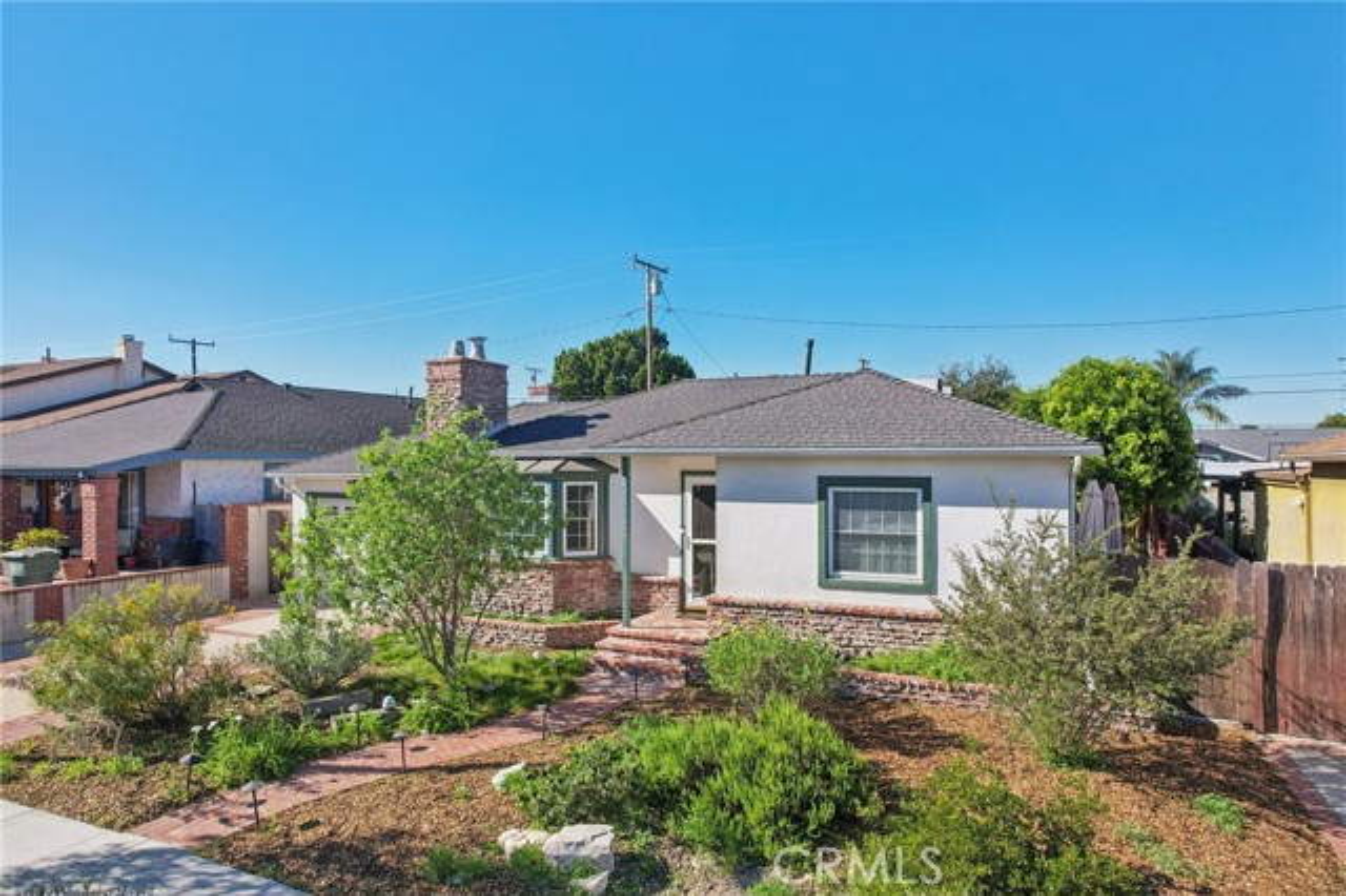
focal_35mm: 22
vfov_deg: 57.2
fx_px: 822
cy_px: 448
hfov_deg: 78.6
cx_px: 673
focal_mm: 8.4
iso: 120
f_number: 2.8
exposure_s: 1/1500
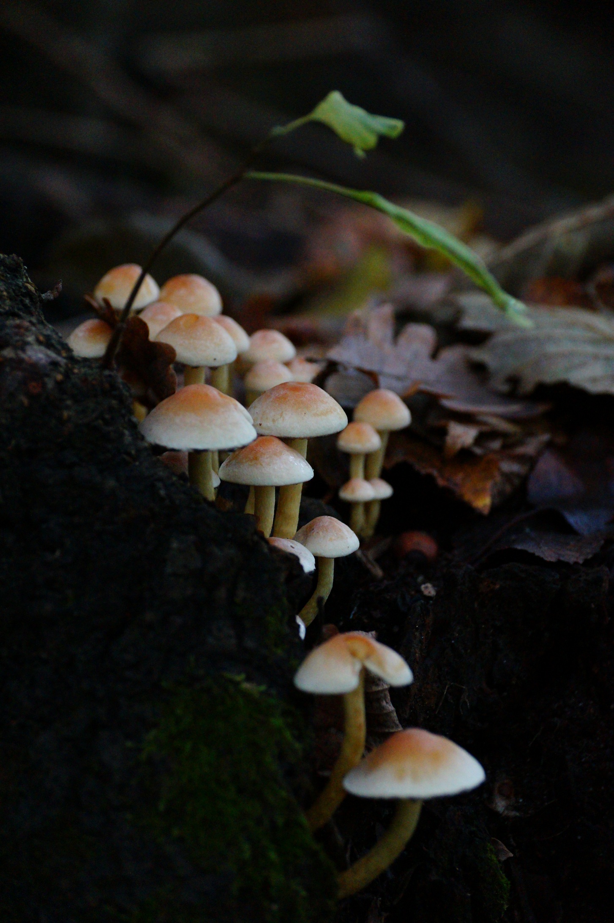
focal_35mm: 225
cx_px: 307
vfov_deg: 9.2
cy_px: 462
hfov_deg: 6.1
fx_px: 5762
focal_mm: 150
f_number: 5
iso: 3200
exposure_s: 1/500
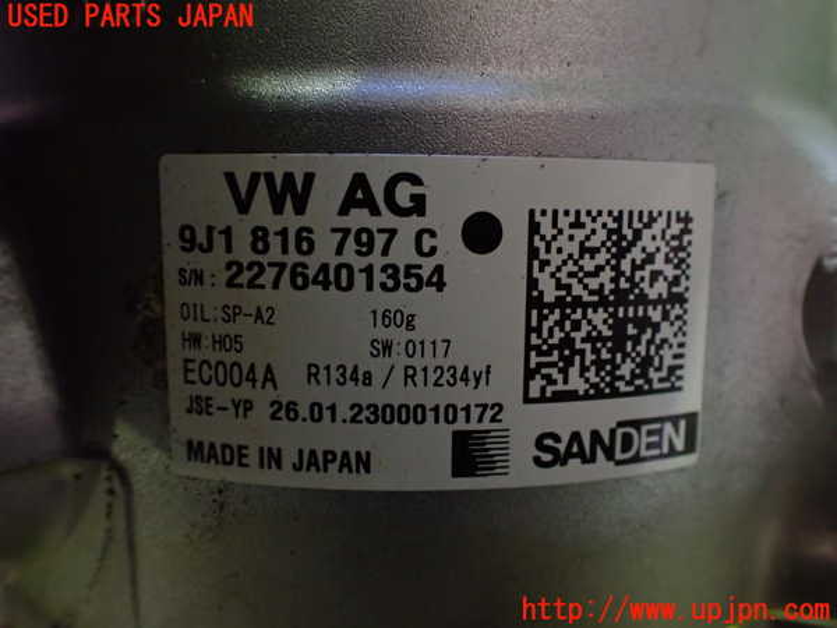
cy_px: 314
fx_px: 725
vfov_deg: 46.8
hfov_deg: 60.0
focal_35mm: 30
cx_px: 418
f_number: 2.3
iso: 800
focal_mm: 5.4
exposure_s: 1/30
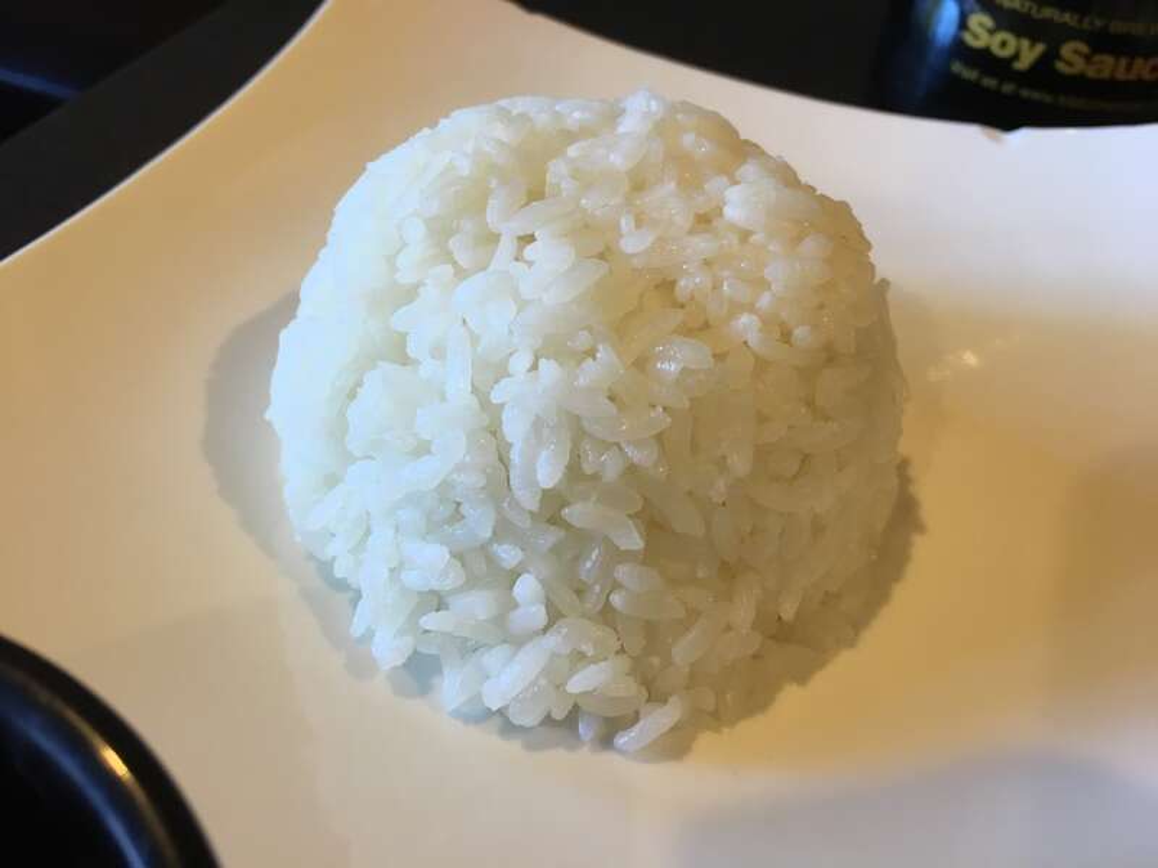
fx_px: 970
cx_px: 579
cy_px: 434
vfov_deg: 48.2
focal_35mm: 29
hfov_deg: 61.7
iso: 64
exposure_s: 1/30
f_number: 2.2
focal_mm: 4.15
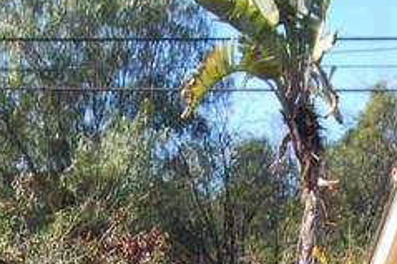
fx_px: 1840
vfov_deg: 7.9
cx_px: 135
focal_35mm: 167
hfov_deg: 12.3
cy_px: 492
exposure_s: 1/200
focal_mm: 26
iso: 200
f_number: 7.1
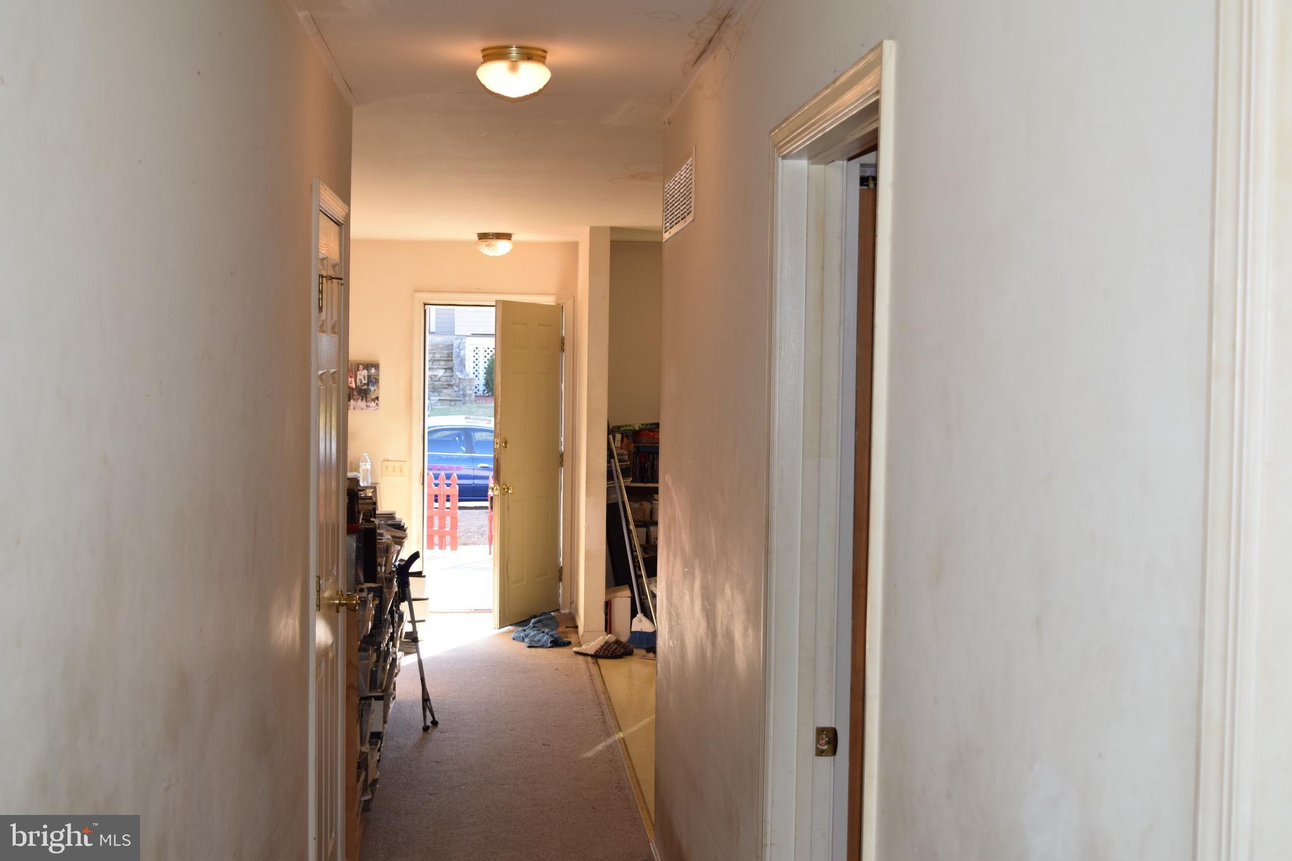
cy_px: 430
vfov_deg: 28.9
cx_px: 646
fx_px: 1669
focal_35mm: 46
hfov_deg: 42.3
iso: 500
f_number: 5.6
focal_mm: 31
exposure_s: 1/125
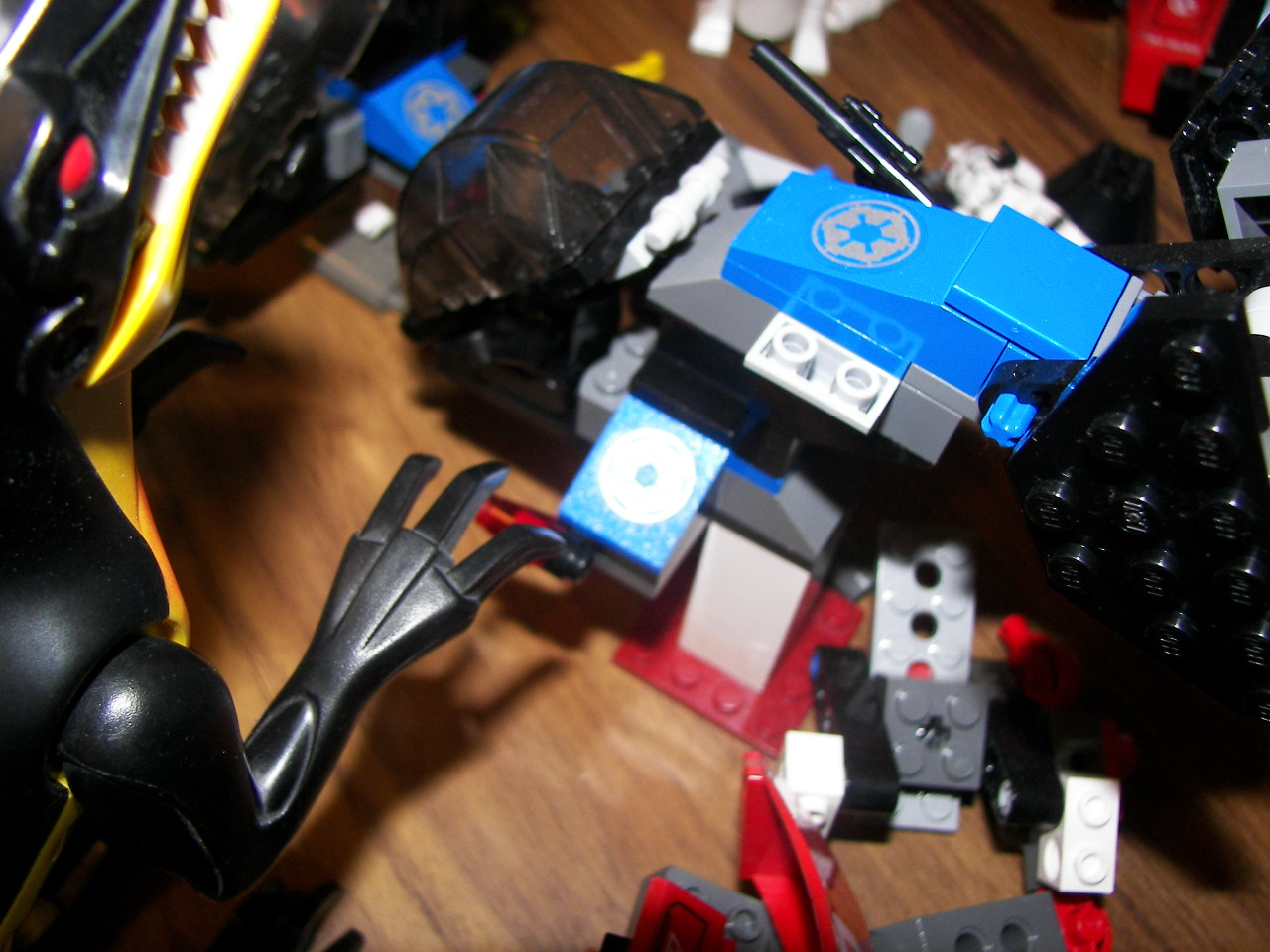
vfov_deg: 39.7
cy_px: 476
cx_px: 635
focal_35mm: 36
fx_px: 1321
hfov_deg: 51.4
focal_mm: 6
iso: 100
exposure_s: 1/30
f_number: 2.8
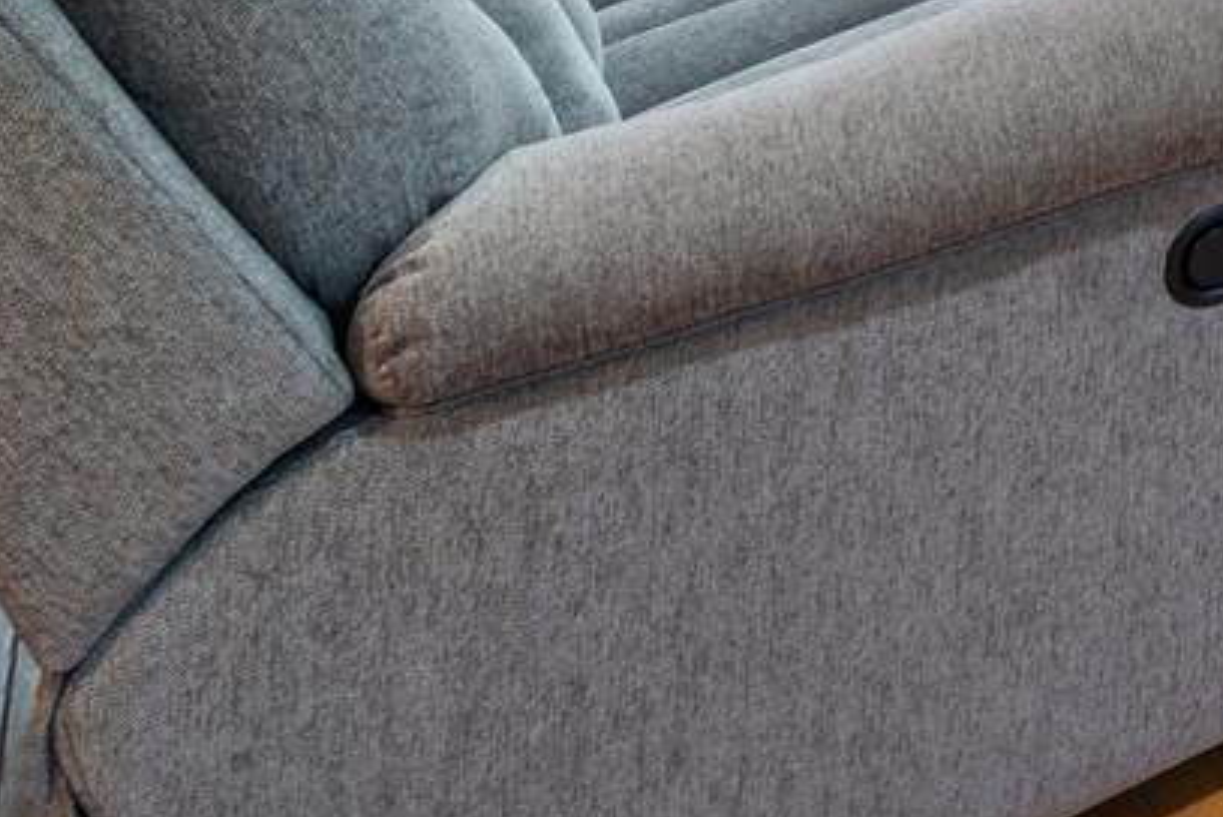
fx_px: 1870
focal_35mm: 55
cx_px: 2185
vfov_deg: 19.8
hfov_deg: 22.2
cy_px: -547
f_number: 11
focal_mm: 14
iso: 200
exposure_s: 1.6
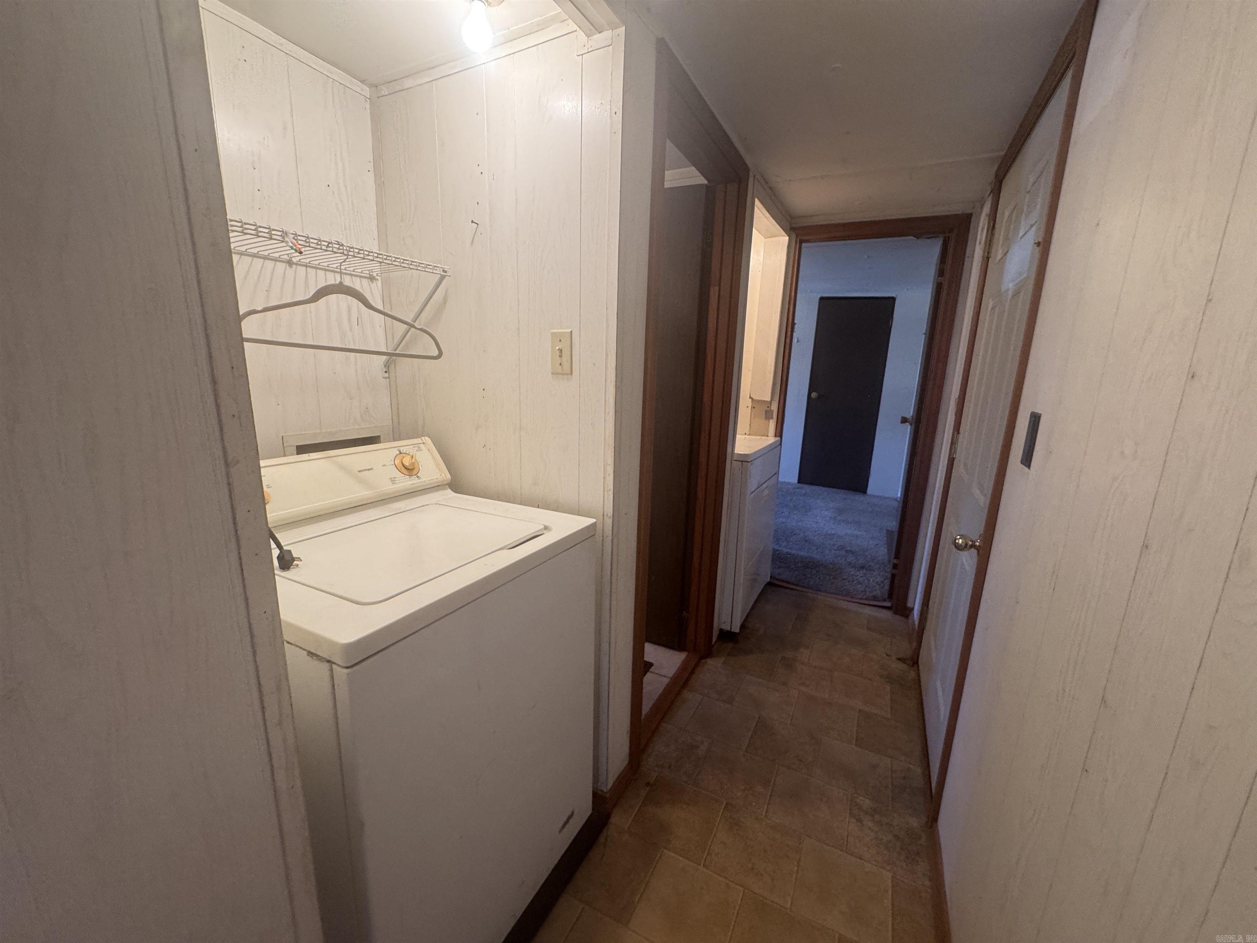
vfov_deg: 85.7
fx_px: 508
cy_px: 472
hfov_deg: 102.1
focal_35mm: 14
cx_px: 628
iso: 250
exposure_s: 1/60
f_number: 2.2
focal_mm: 2.22
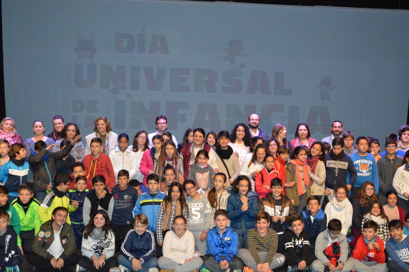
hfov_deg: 31.9
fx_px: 715
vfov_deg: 21.5
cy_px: 136
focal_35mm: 63
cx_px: 204
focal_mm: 42
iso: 3200
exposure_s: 1/60
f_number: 4.8
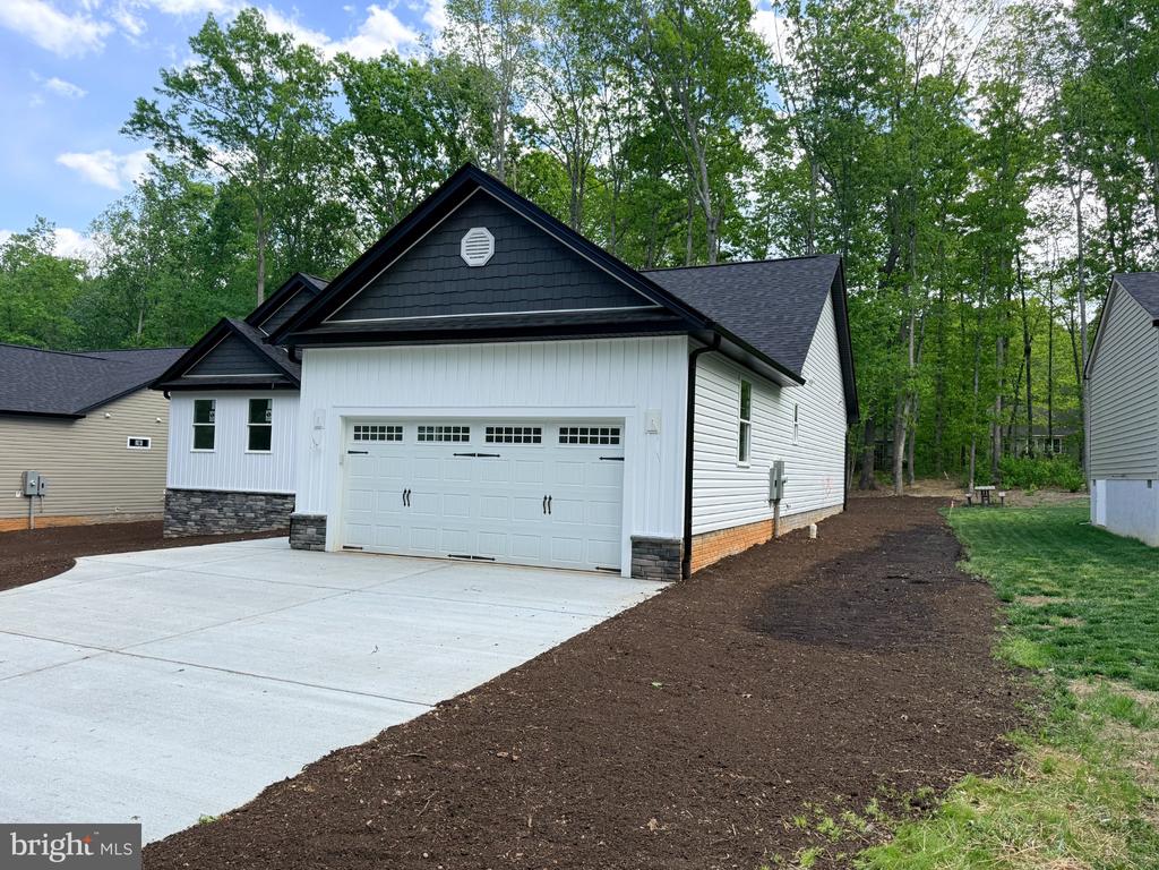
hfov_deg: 71.6
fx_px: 804
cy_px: 435
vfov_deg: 56.8
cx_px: 580
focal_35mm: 24
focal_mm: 6.76
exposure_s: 1/1812
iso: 100
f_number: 1.78
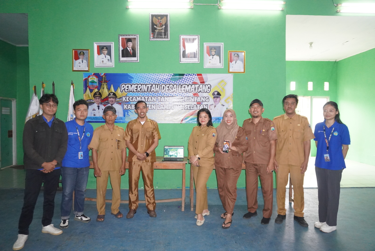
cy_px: 126
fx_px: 250
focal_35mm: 24
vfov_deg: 53.2
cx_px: 188
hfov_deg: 73.7
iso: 3200
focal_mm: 16
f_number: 4
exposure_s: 1/160
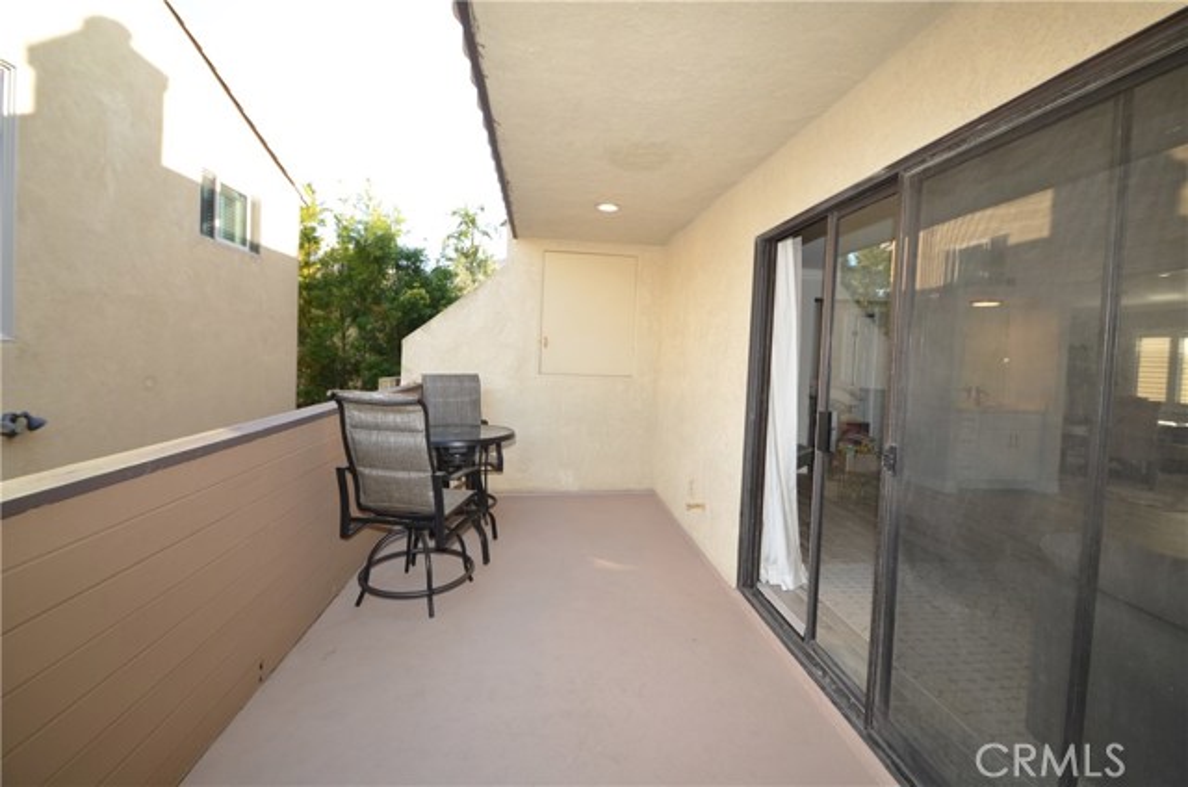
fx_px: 494
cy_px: 394
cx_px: 594
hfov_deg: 100.5
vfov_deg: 77.1
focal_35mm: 15
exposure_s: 1/125
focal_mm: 10
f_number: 5.6
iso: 180
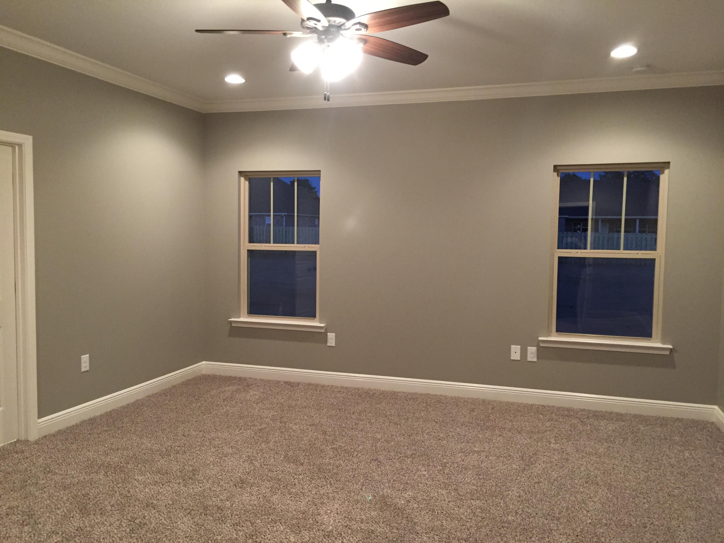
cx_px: 362
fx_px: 607
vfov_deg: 48.2
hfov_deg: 61.7
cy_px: 272
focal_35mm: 29
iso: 250
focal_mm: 4.15
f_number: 2.2
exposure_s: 1/24
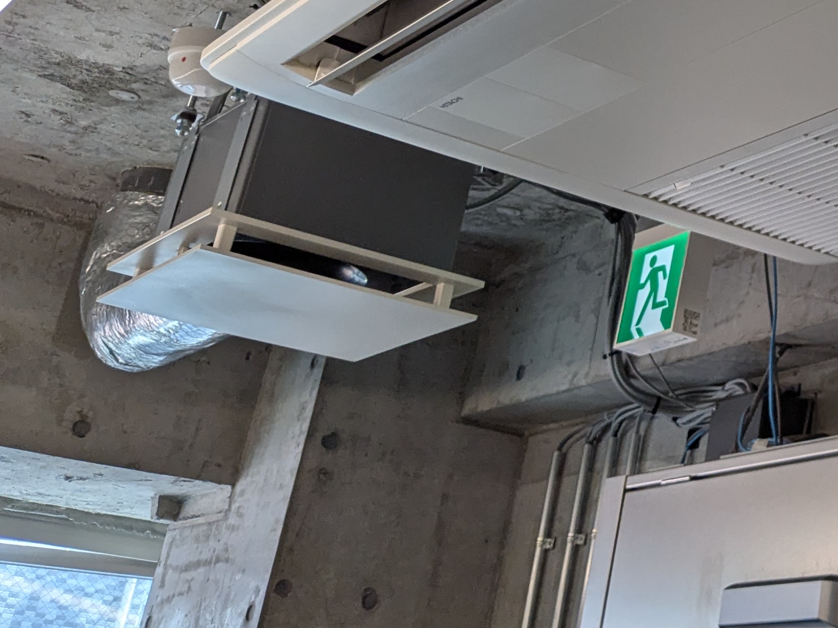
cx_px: 986
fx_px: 1598
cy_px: -74
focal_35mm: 66
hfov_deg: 26.4
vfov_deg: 21.1
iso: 40
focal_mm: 4.38
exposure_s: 1/167
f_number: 1.73
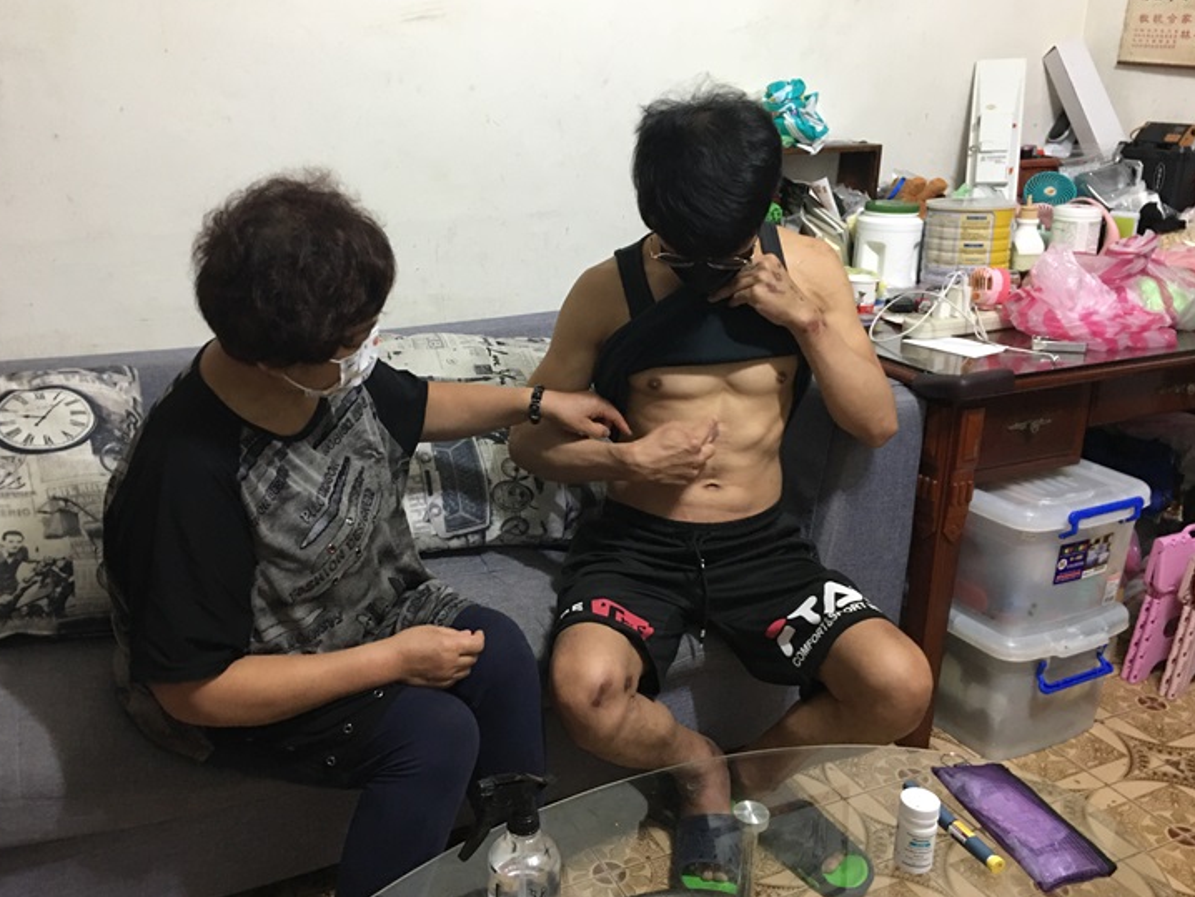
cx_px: 561
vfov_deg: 45.5
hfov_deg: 58.3
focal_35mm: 31
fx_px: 1071
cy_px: 448
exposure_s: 1/10
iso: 100
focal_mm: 4.15
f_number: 2.2
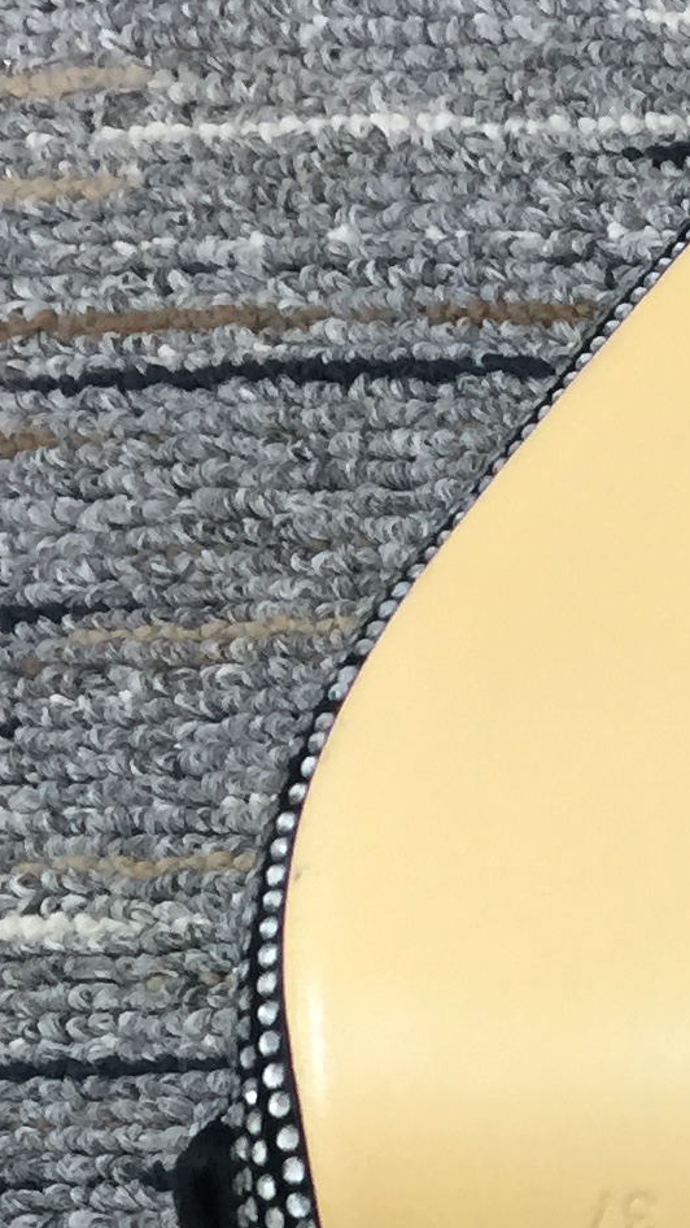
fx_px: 3546
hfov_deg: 10.2
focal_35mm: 109
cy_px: 1416
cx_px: 1392
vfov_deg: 18.7
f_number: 2.2
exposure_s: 1/17
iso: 80
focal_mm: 4.15
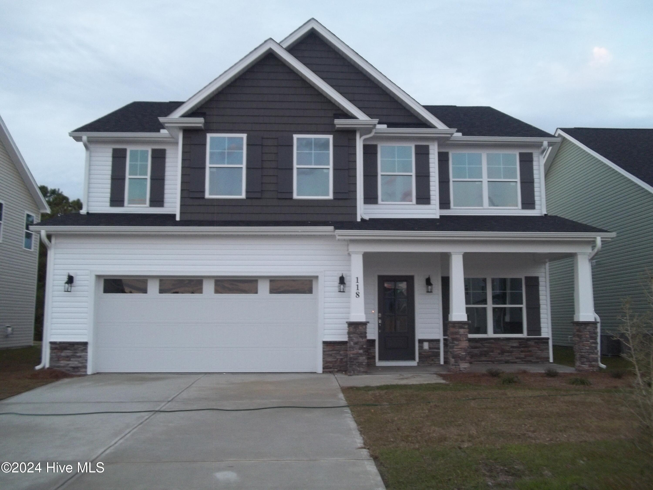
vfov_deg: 44.2
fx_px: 604
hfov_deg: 56.8
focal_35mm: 32
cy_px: 245
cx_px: 326
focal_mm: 5.7
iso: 160
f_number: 2.9
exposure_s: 1/80
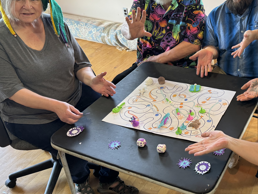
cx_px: 207
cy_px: 69
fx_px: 313
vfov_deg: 34.1
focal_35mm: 42
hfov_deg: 42.7
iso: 320
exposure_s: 1/60
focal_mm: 6.76
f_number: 1.78
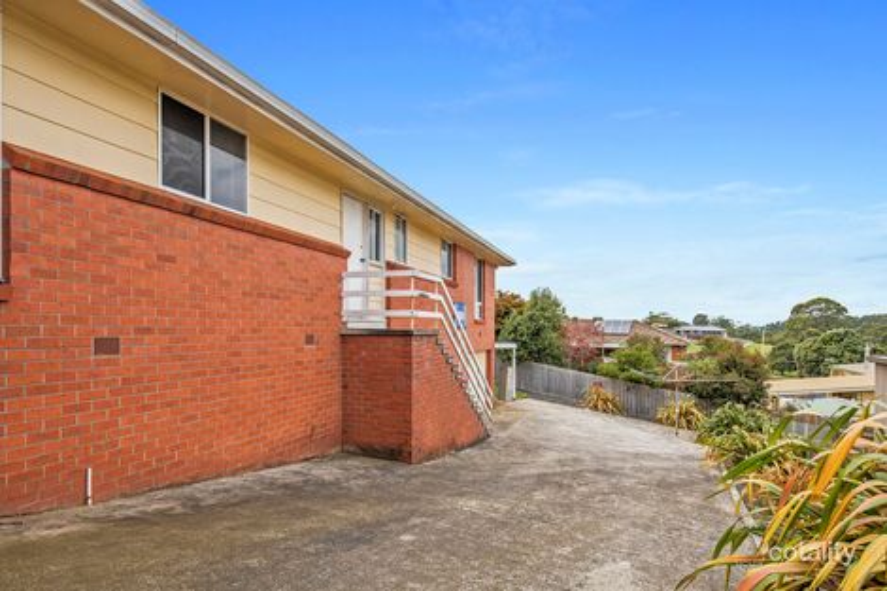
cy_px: 296
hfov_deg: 86.9
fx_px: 468
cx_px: 444
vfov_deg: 64.5
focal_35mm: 19
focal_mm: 19
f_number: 11
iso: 160
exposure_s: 1/125
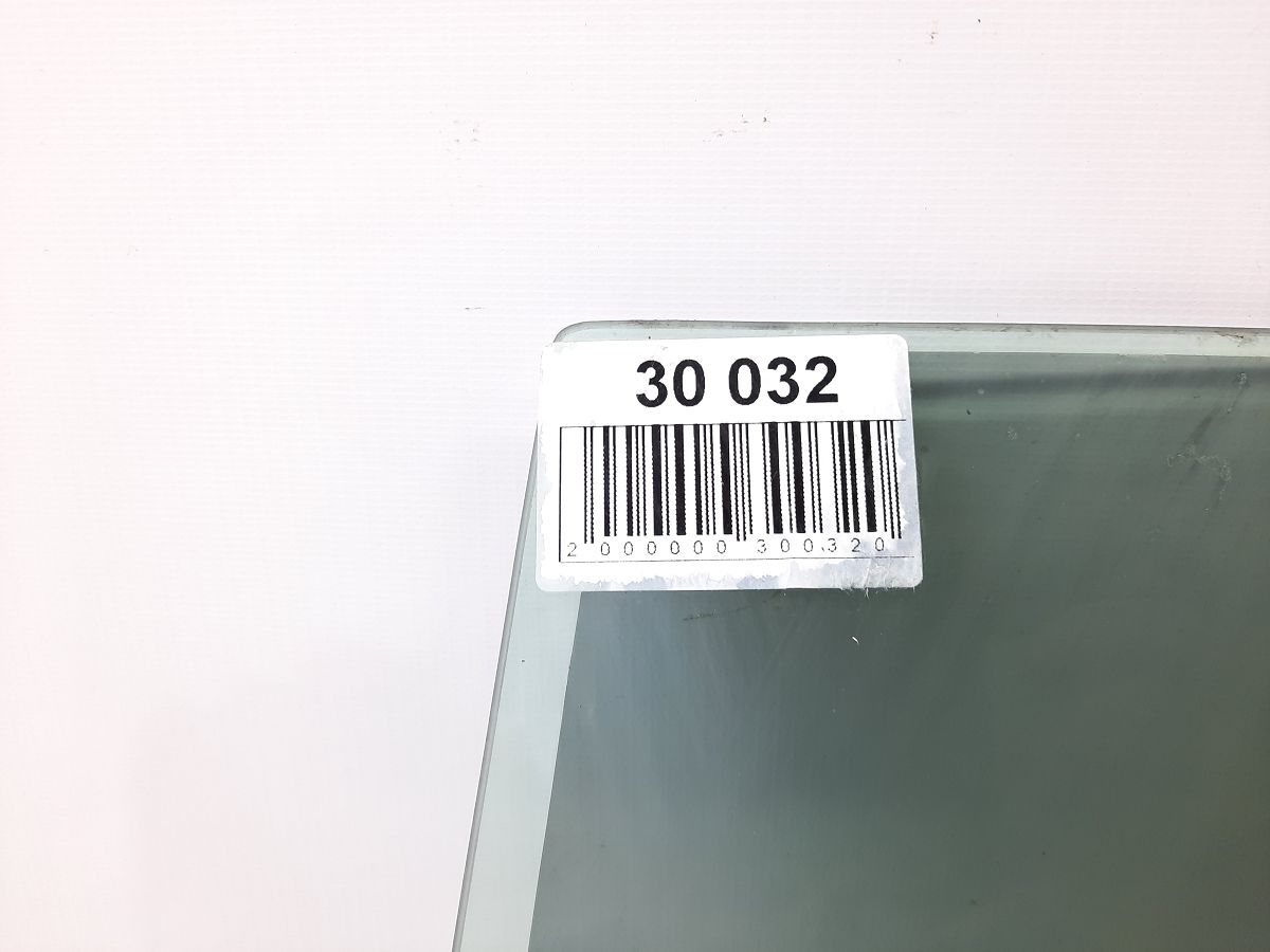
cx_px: 635
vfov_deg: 54.9
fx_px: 917
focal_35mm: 25
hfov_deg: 69.4
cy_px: 476
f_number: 2
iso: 80
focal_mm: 4.6
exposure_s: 1/50
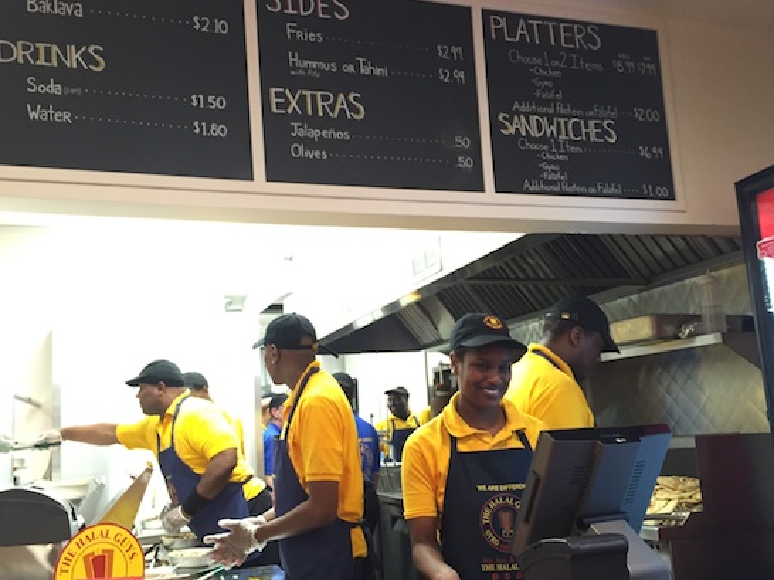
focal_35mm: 34
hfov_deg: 54.0
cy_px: 313
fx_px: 760
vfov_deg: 41.7
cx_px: 384
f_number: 2.2
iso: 160
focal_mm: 4.15
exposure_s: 1/30
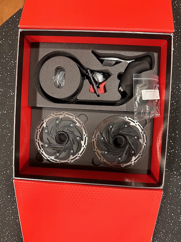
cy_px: 121
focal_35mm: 24
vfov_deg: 71.6
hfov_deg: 56.8
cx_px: 90
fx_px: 167
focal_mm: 6.86
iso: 1000
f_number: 1.78
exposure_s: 1/60
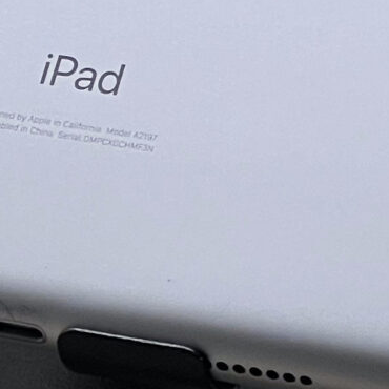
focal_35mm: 471
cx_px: 25
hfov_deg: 3.7
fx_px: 5988
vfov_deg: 3.7
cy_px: -376
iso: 32
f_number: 2.8
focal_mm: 9
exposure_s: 1/120
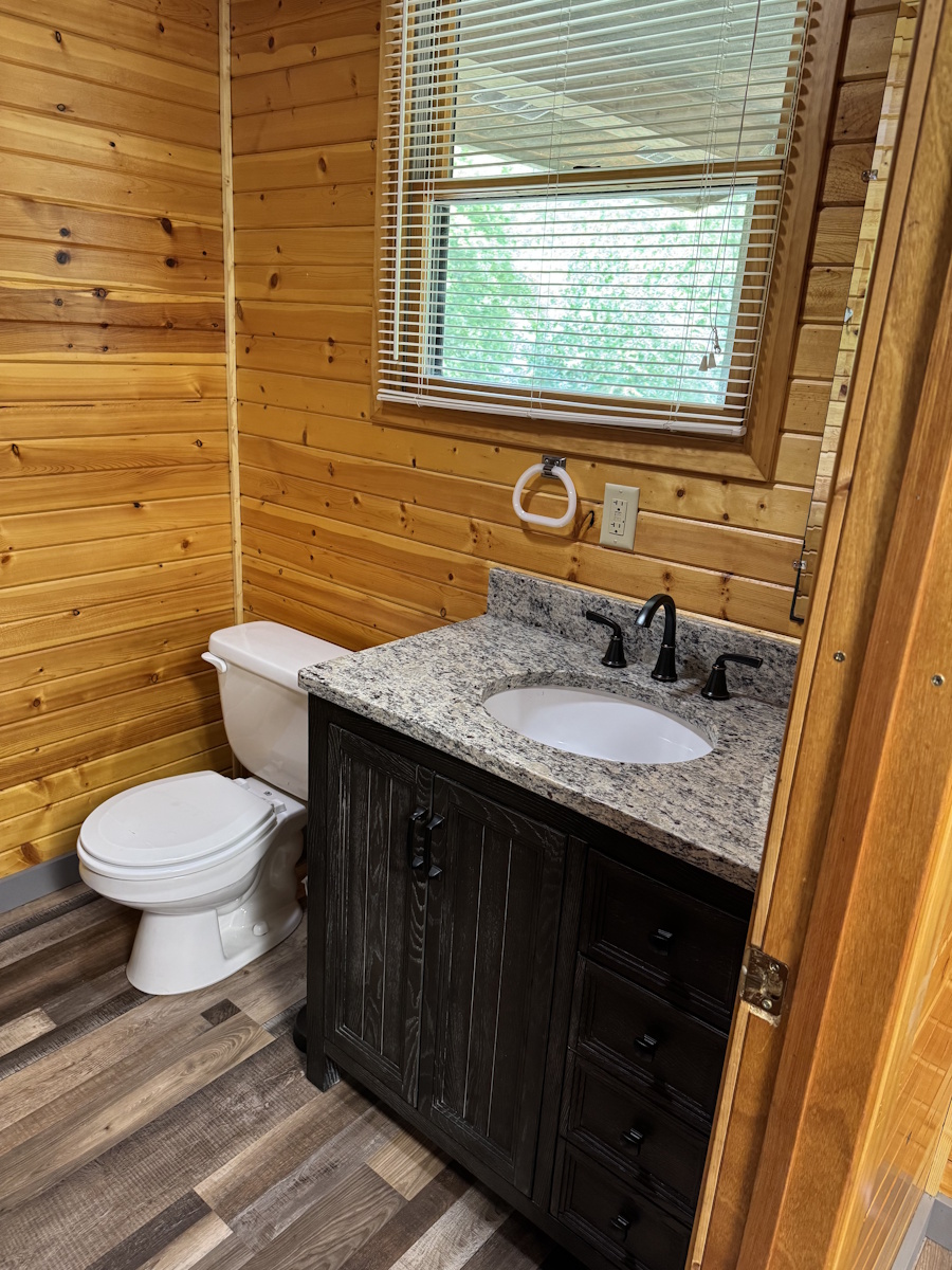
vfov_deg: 71.6
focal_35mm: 24
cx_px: 476
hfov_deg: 56.8
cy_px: 635
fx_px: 880
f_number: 1.78
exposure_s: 1/42
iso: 250
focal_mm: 6.76
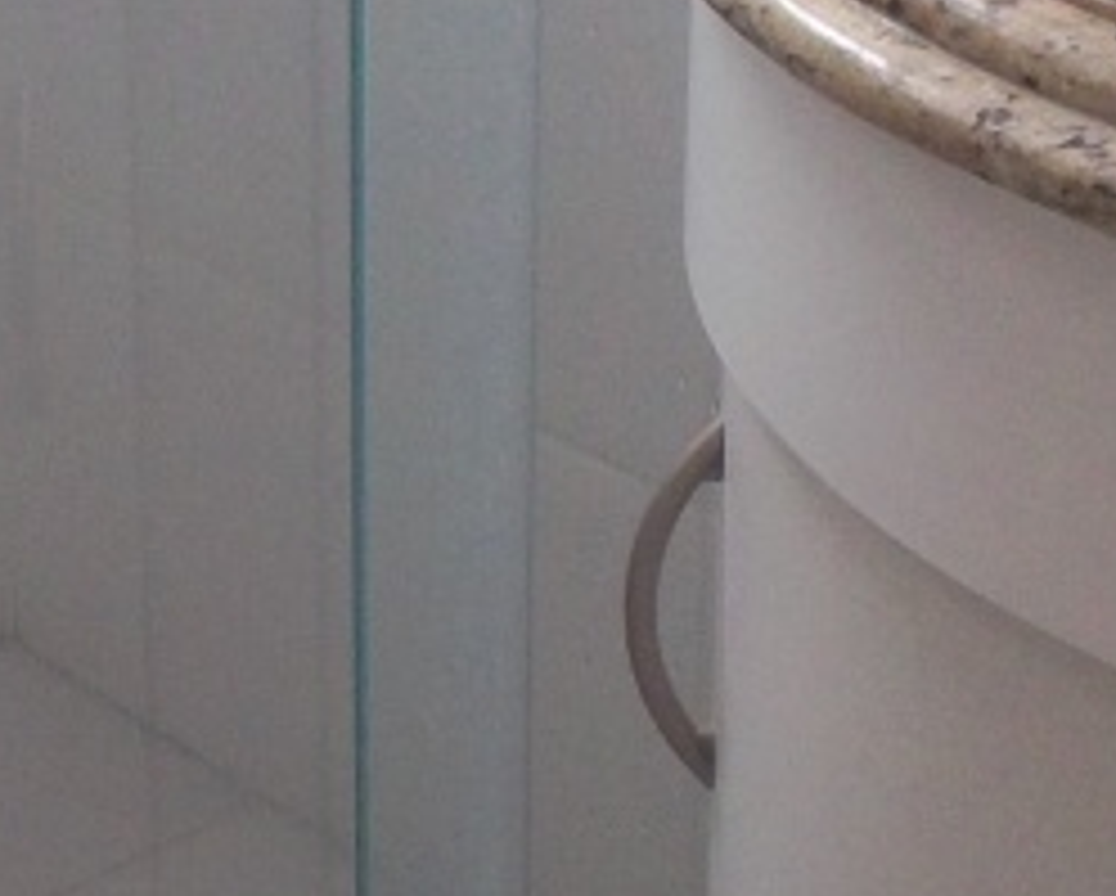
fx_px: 5059
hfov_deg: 12.2
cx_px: -338
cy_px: 549
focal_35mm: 153
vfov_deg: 10.1
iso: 160
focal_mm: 6.3
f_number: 4.5
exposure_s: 1/25
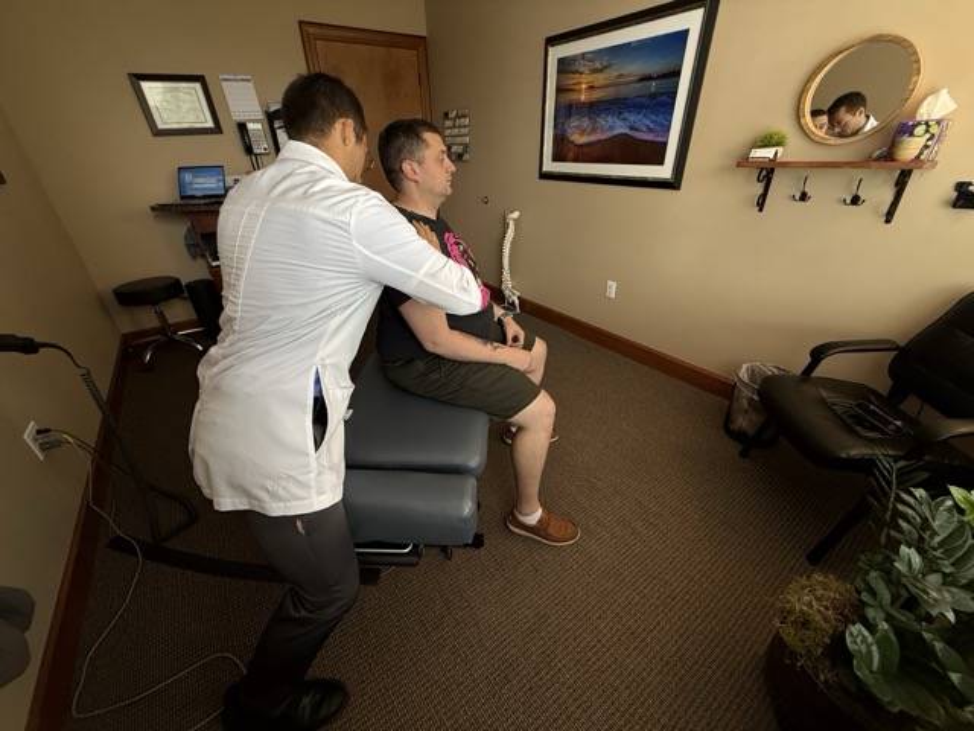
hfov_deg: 102.1
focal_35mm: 14
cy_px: 366
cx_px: 487
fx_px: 394
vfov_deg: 85.7
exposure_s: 1/60
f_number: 2.2
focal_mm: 2.22
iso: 250
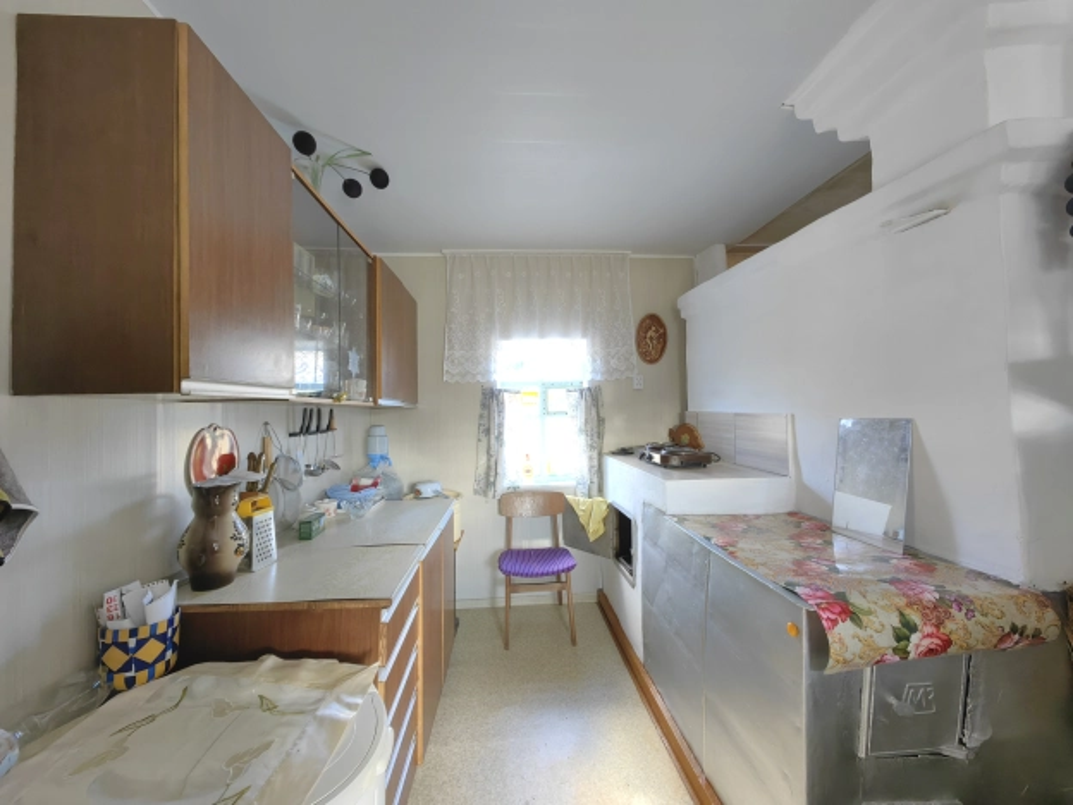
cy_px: 402
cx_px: 536
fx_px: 403
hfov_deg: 106.2
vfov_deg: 89.9
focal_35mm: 13
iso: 200
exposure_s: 1/50.2
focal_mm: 1.76
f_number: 2.2
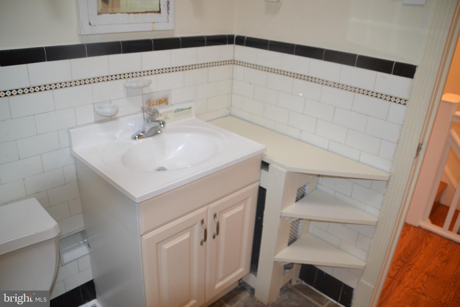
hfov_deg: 67.4
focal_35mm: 27
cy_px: 154
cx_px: 230
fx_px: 345
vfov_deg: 47.9
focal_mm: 18
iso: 1250
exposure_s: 1/60
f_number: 3.5
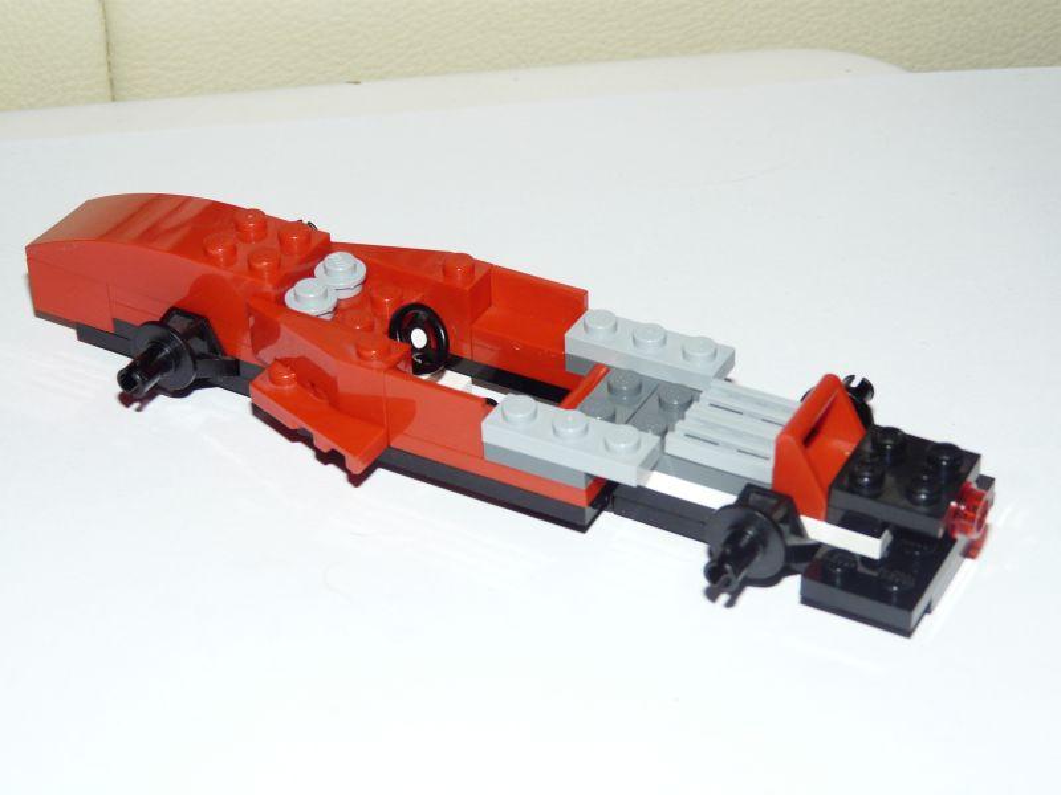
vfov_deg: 20.7
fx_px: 2176
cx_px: 530
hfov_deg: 27.4
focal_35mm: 71
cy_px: 398
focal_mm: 11.7
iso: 100
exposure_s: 1/50
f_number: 4
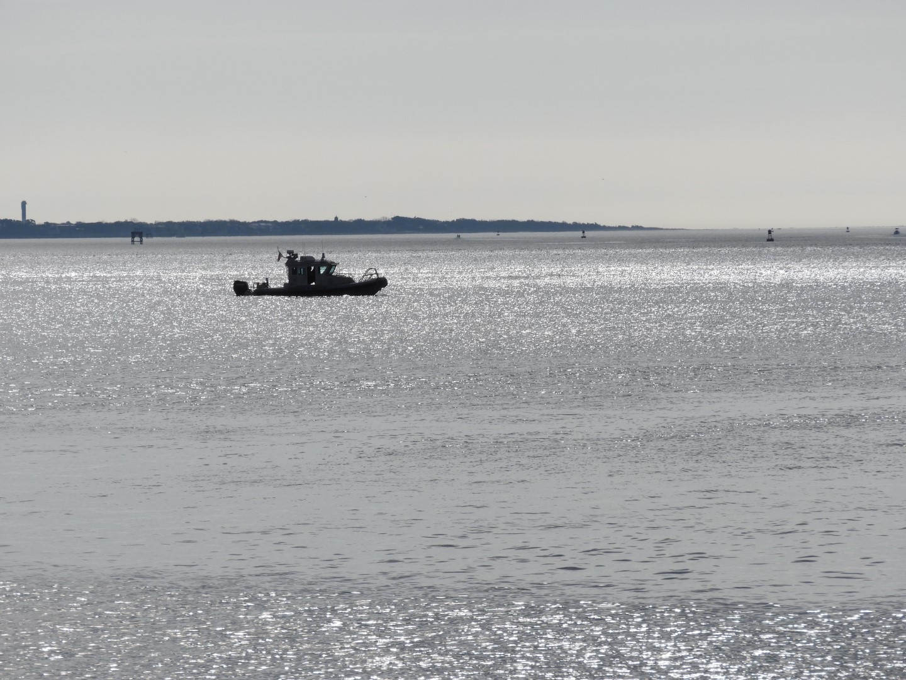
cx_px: 453
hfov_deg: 7.9
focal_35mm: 250
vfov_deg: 5.9
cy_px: 340
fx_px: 6543
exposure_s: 1/1600
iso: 100
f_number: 6.9
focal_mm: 44.8
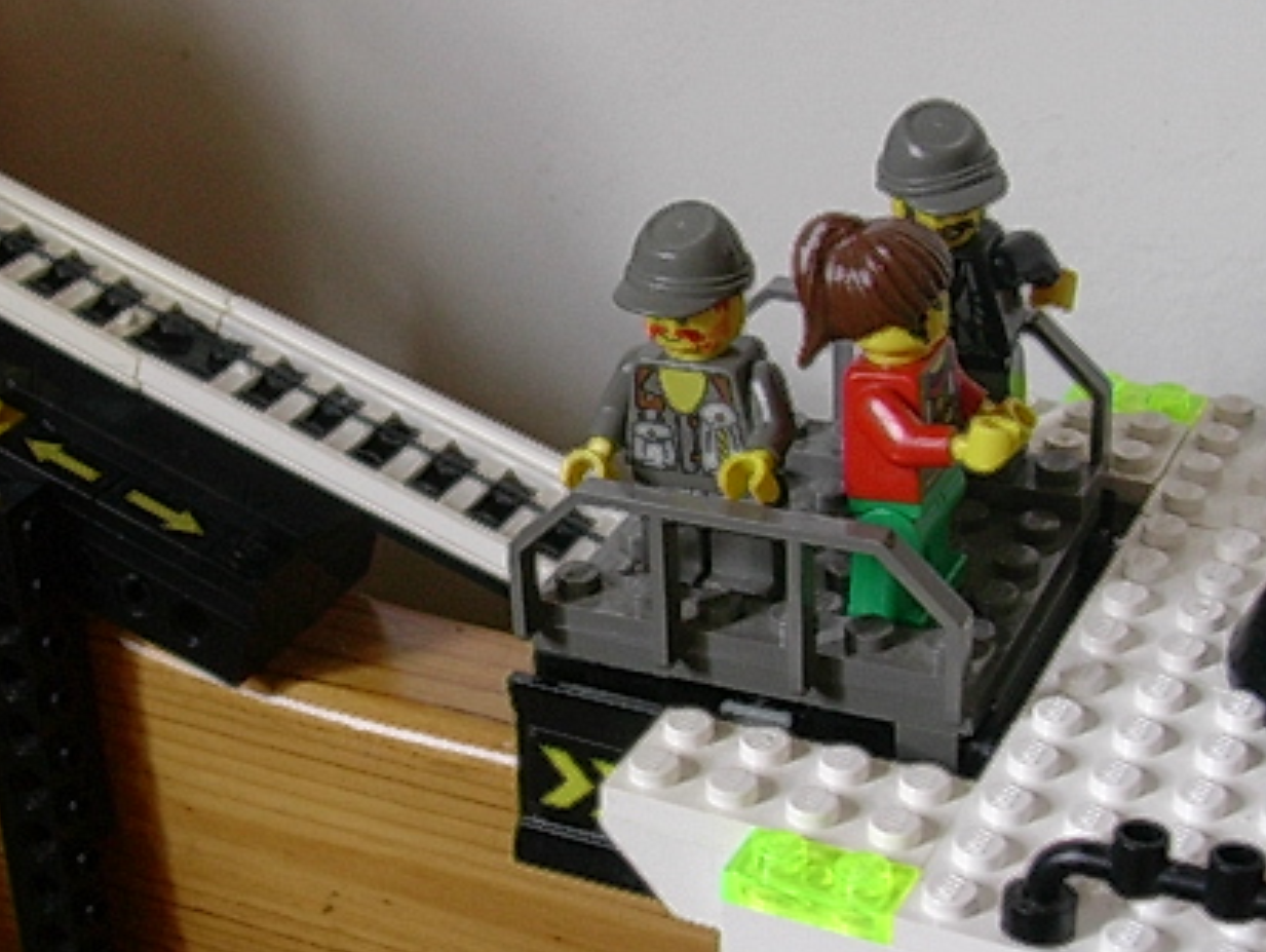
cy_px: 391
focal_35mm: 70
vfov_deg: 21.0
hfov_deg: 27.5
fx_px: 2562
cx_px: 394
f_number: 2.9
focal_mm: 6.7
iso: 70
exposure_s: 1/11.6
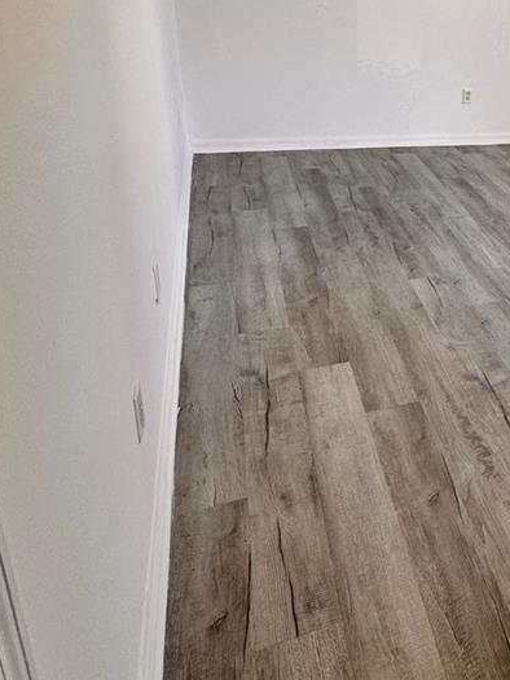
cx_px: 536
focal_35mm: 32
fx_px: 628
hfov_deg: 38.1
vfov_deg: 54.3
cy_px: 174
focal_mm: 2.22
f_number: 2.2
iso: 125
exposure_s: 1/120
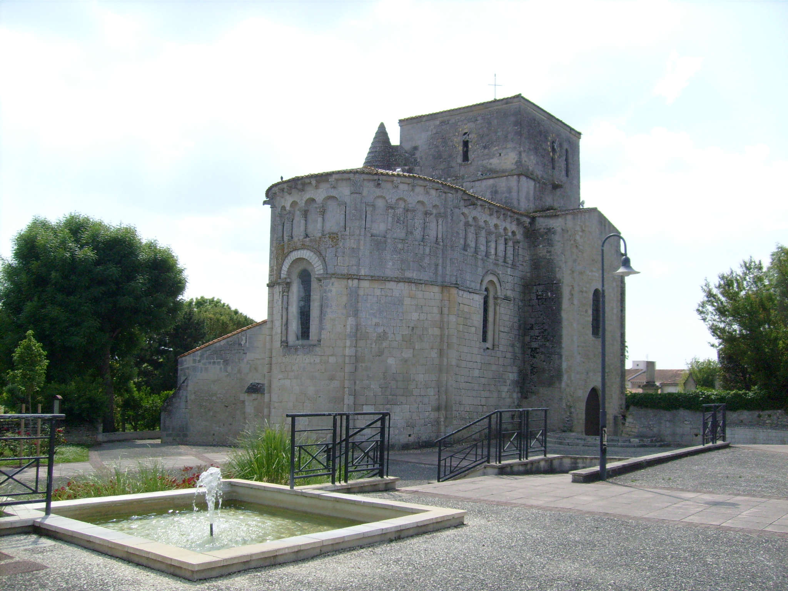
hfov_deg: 52.6
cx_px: 394
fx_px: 797
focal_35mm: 35
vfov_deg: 40.7
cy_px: 296
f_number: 7.1
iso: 80
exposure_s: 1/250
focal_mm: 5.8
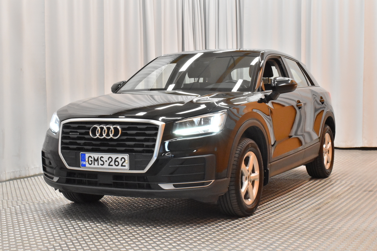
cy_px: 126
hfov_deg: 34.5
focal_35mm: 58
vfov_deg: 23.4
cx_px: 189
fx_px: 607
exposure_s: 1/40
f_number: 20
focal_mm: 38
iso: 3200
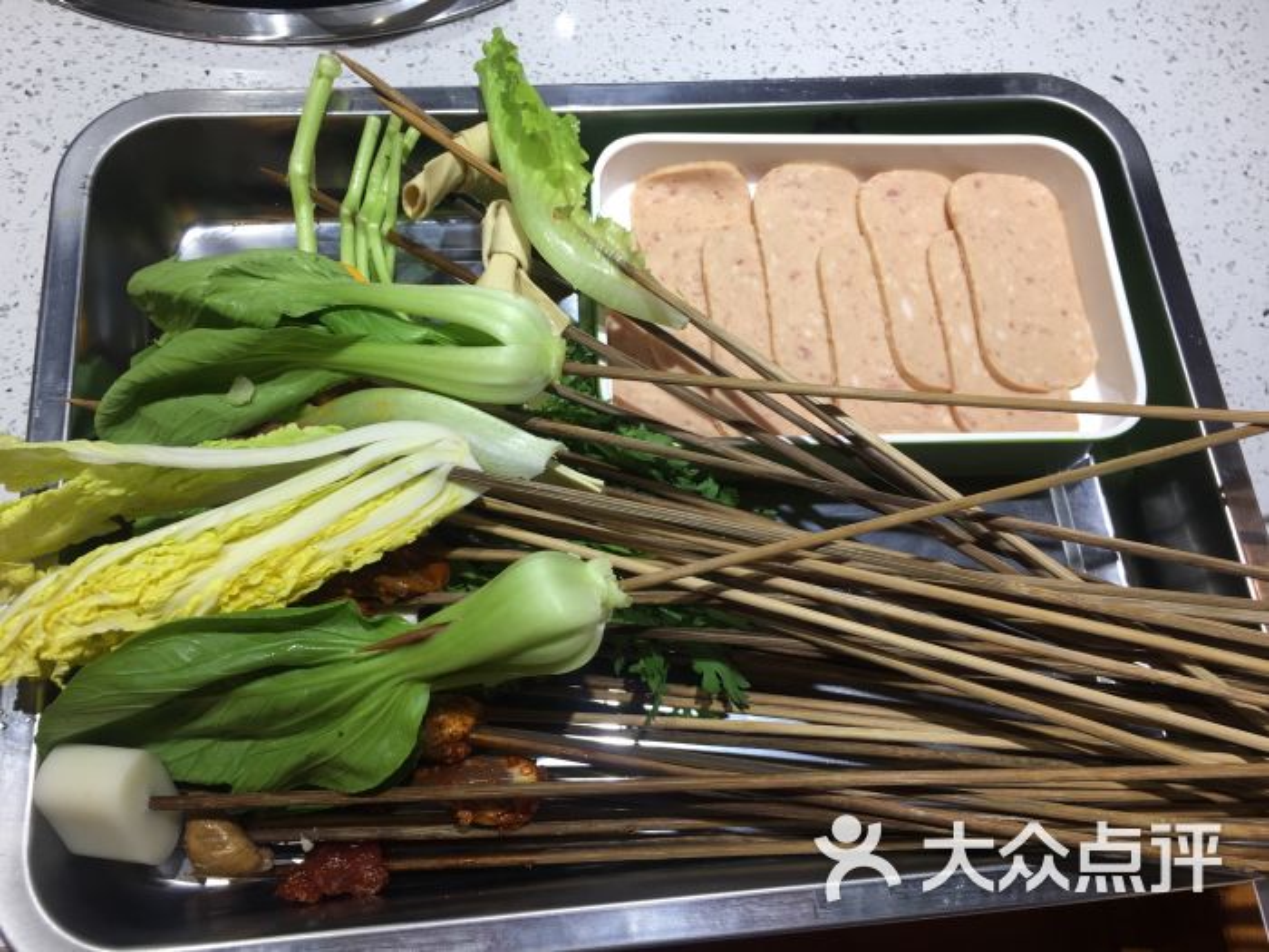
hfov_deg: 61.7
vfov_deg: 48.2
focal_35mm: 29
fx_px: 1063
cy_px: 476
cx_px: 634
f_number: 2.2
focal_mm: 4.15
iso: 32
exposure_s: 1/50
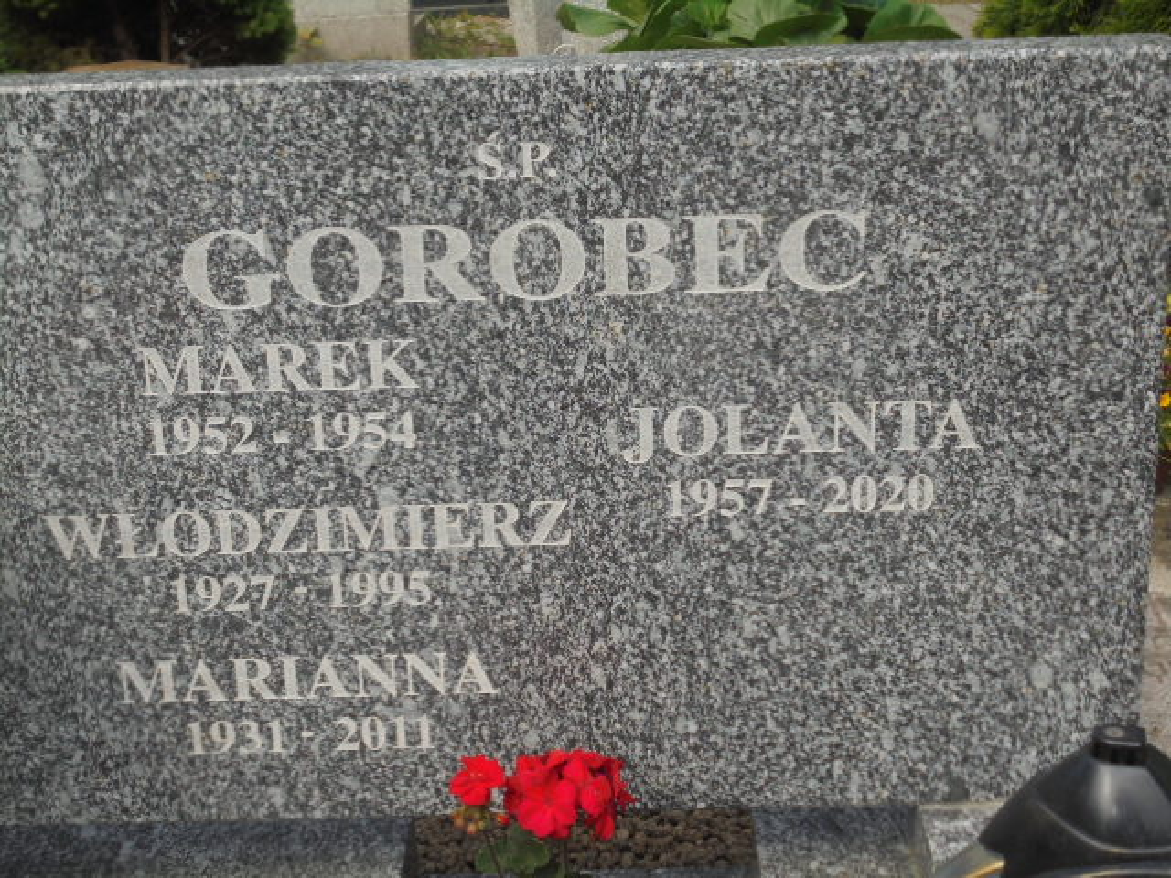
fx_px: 1894
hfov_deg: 34.3
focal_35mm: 56
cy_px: 439
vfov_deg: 26.1
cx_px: 586
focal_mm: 10.1
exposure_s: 1/320
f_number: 5.2
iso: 100
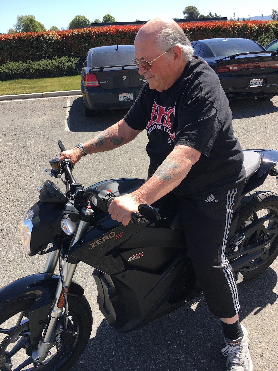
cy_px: 186
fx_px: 311
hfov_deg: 48.2
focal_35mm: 29
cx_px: 139
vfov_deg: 61.7
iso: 25
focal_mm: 4.15
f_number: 2.2
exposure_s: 1/674
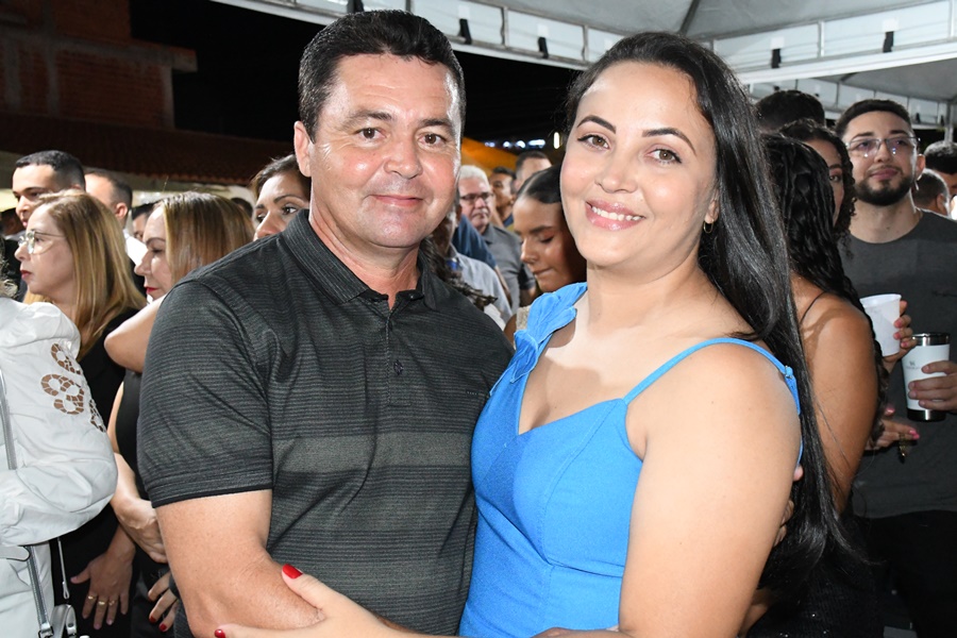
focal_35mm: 39
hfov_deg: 49.6
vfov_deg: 34.2
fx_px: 1037
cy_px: 319
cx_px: 478
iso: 8000
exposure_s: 1/60
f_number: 6.3
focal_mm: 26
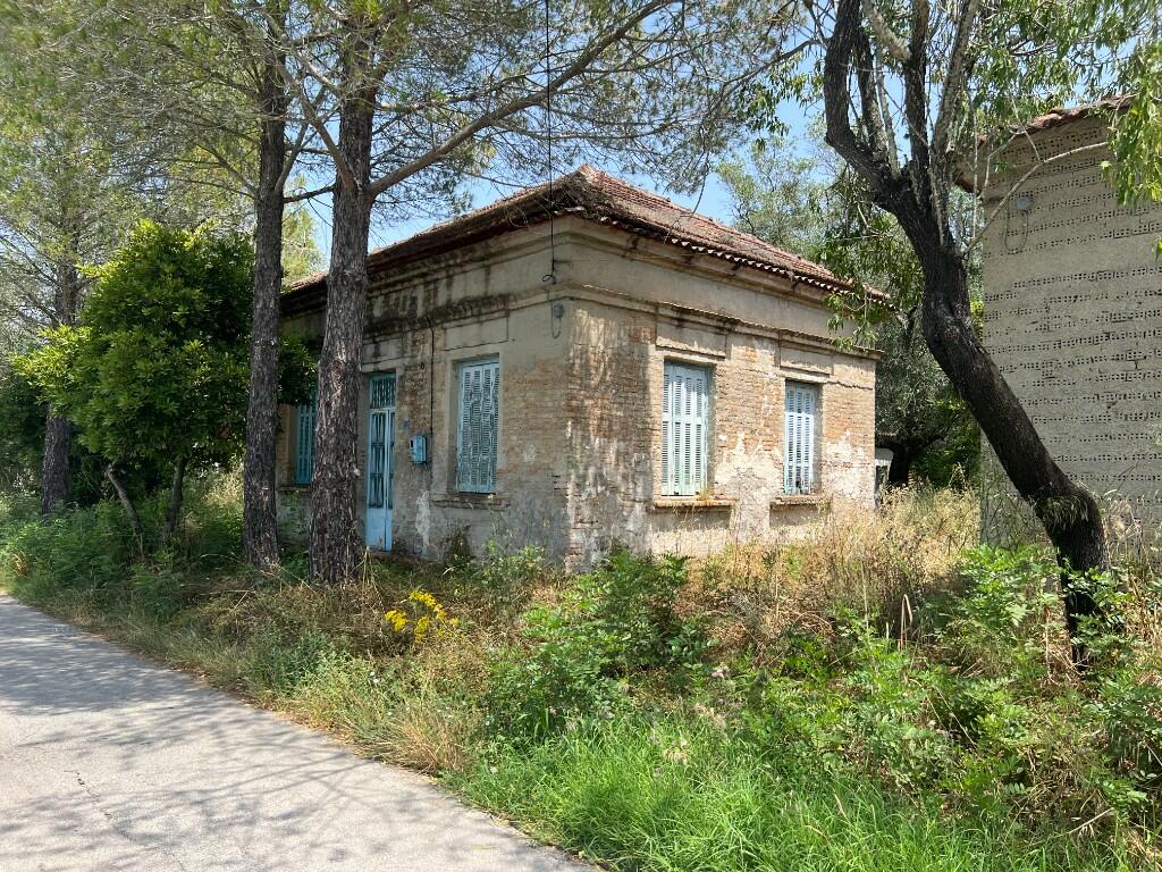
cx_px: 581
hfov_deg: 67.3
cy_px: 436
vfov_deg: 53.1
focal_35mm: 26
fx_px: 873
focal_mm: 5.7
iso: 50
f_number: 1.5
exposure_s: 1/1901
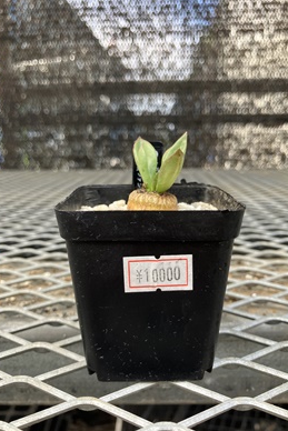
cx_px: 155
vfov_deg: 61.9
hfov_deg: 43.6
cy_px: 218
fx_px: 360
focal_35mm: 30
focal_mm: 3.99
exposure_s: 1/121
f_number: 1.8
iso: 50
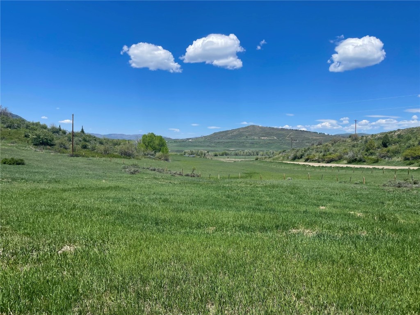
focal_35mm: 26
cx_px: 210
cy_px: 158
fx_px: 315
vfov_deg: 53.1
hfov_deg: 67.3
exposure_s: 1/3610
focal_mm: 4.2
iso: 32
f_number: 1.6
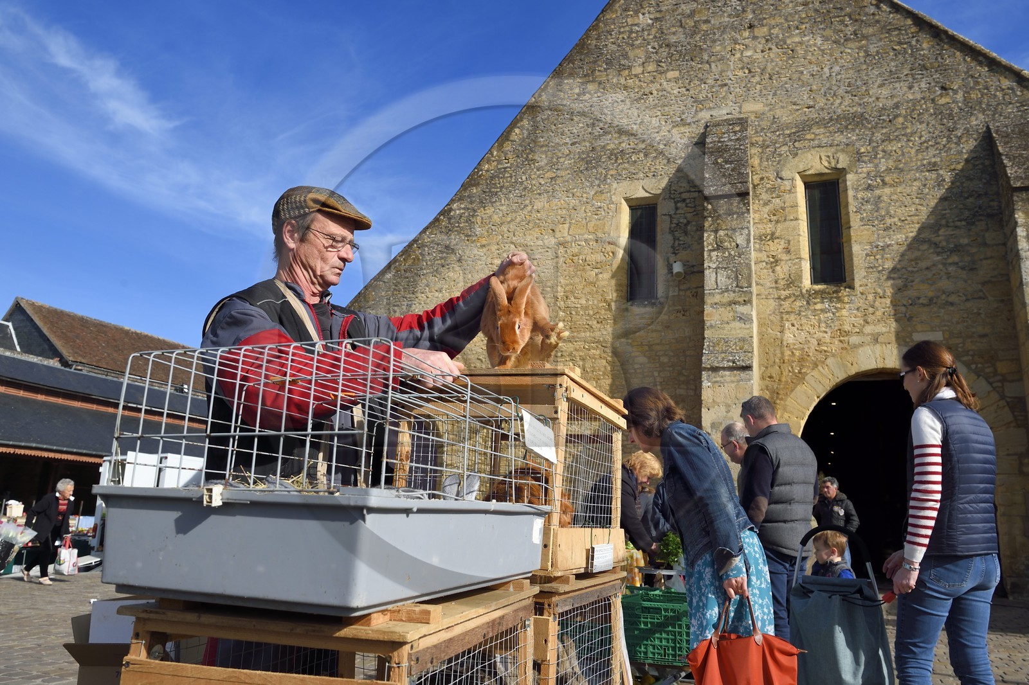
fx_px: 686
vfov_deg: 53.1
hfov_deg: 73.8
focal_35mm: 24
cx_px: 514
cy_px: 342
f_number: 9
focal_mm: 24
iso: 200
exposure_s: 1/400
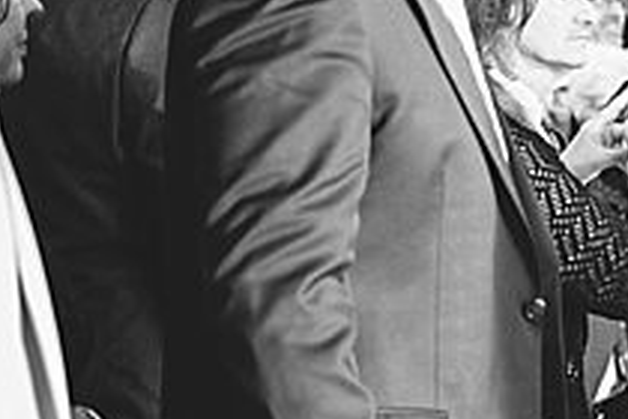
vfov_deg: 8.7
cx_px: 1361
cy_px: 367
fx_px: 2739
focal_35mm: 157
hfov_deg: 11.4
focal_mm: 35
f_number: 1.8
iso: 500
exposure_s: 1/200
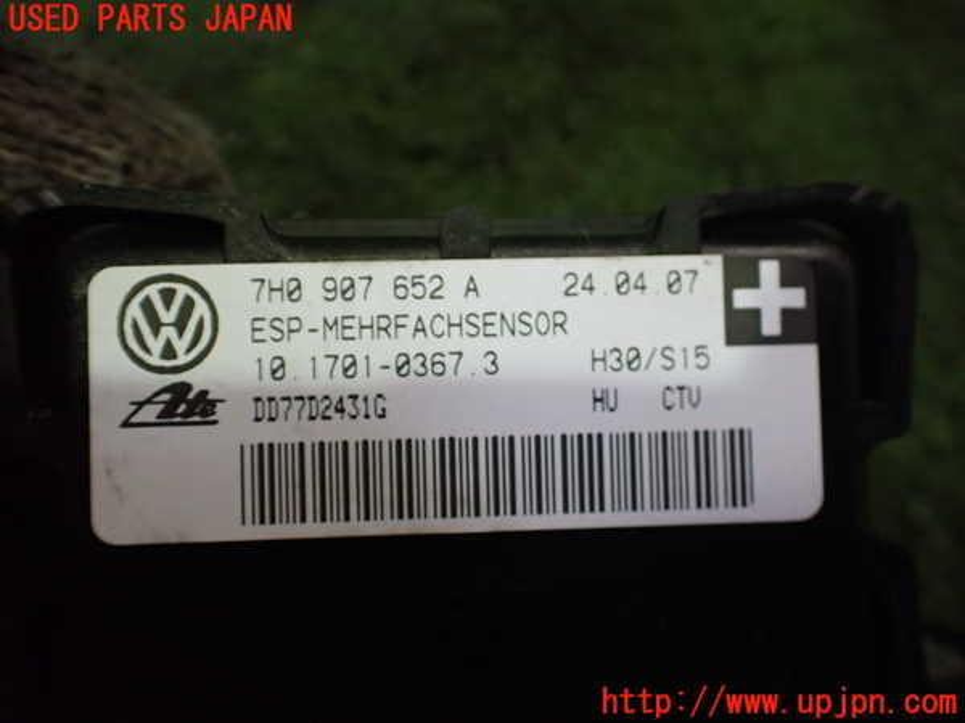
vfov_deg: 46.8
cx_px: 482
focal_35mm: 30
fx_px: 836
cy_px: 362
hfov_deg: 60.0
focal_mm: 5.4
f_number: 2.3
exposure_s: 1/125
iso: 800
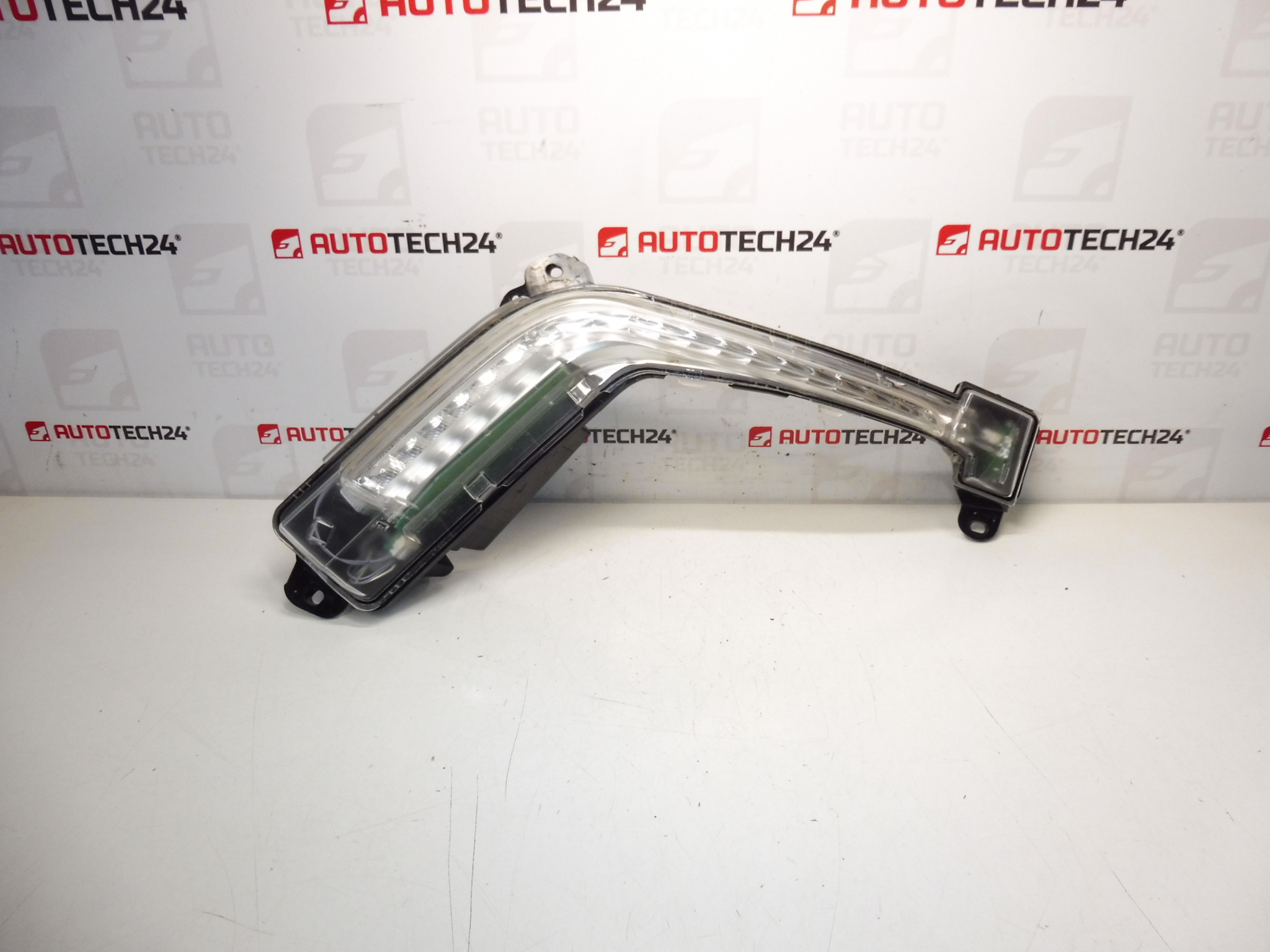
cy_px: 476
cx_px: 635
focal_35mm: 24
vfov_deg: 56.8
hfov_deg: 71.6
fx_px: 881
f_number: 3.5
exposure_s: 1/80
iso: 200
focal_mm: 4.3
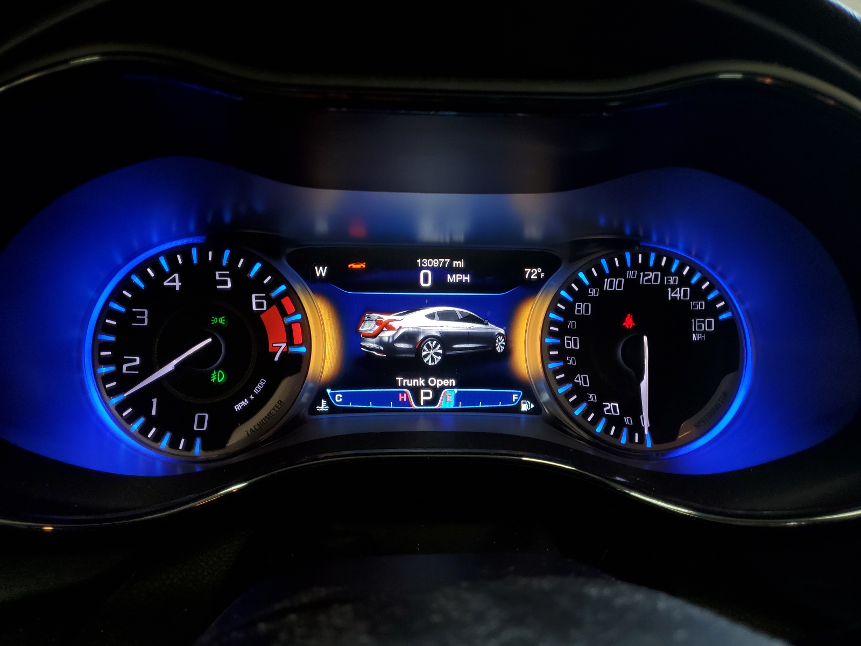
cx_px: 430
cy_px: 323
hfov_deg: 67.3
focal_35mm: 26
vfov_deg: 53.1
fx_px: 647
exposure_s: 1/60.2
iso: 55
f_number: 1.5
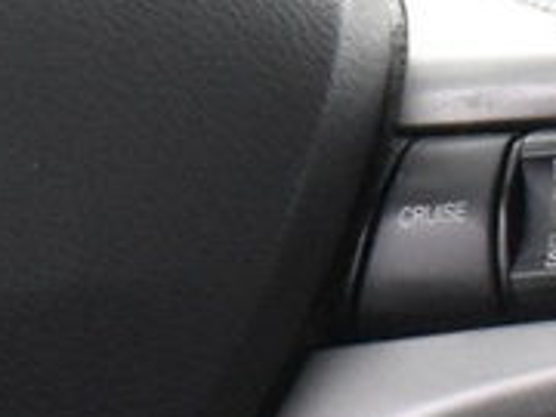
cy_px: 225
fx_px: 7083
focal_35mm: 441
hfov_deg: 4.5
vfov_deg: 3.4
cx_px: -429
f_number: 4.5
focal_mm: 34
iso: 3200
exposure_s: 1/20
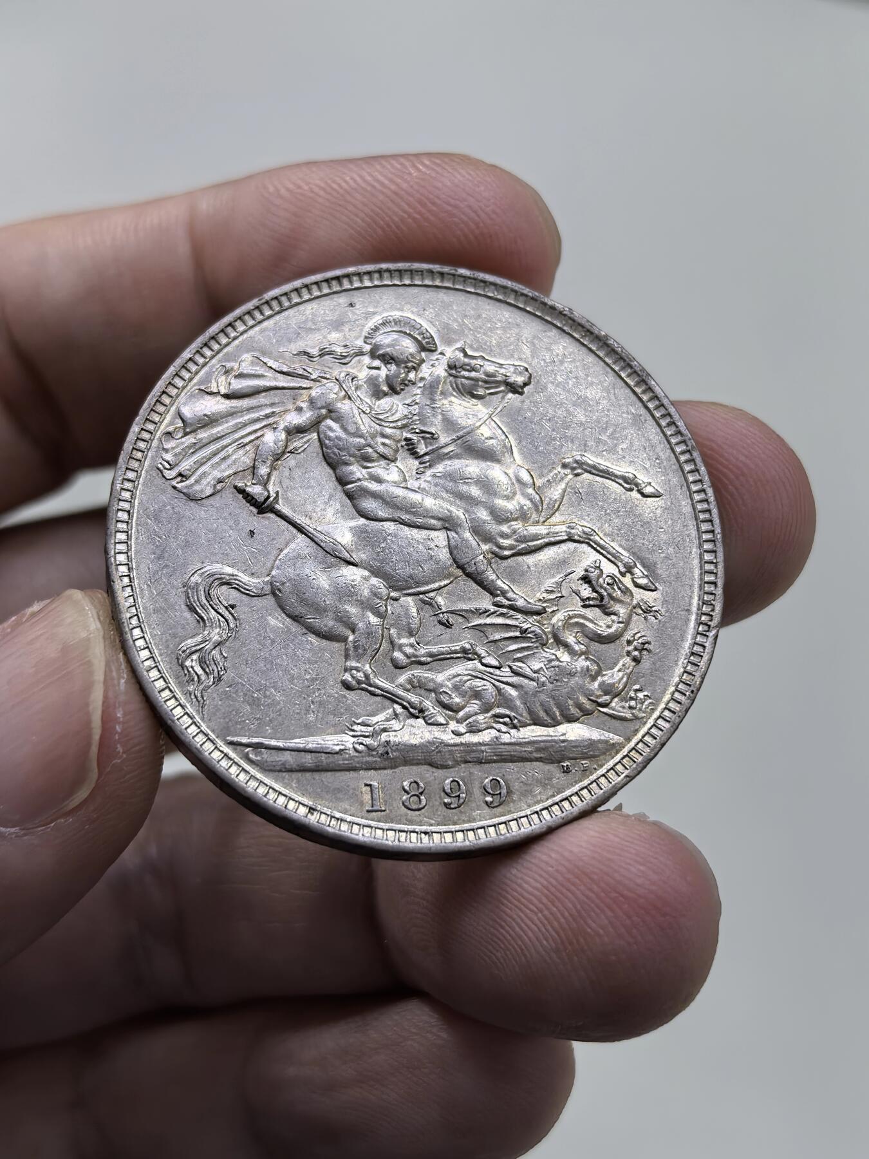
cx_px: 434
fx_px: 1807
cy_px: 580
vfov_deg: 35.5
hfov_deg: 27.0
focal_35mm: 54
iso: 250
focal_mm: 6.98
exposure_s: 1/33.3
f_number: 2
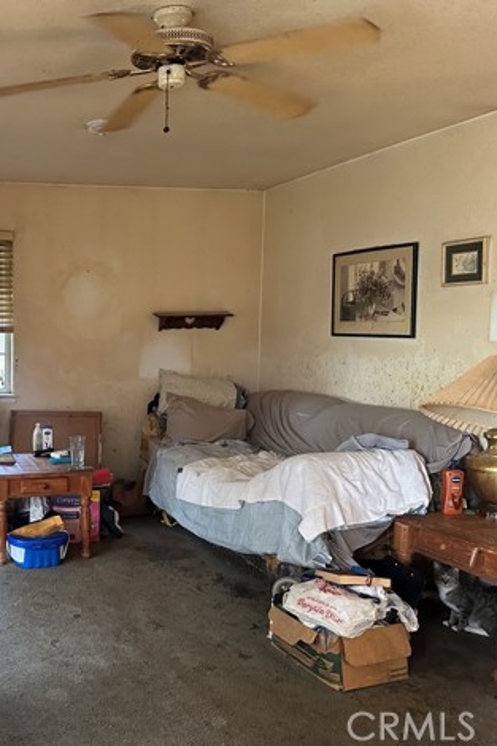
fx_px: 705
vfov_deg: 55.8
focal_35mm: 34
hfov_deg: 36.1
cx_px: 33
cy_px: 368
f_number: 1.78
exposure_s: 1/60
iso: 500
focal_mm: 6.86
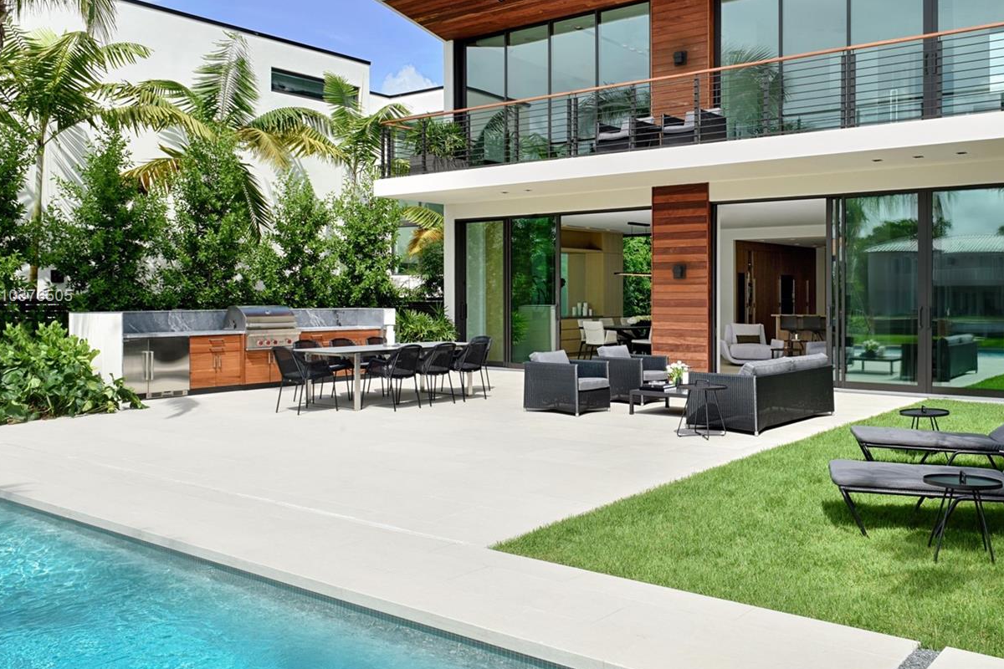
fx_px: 892
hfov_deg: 58.2
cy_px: 297
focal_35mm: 32
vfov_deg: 41.1
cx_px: 610
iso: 125
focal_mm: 24
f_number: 16
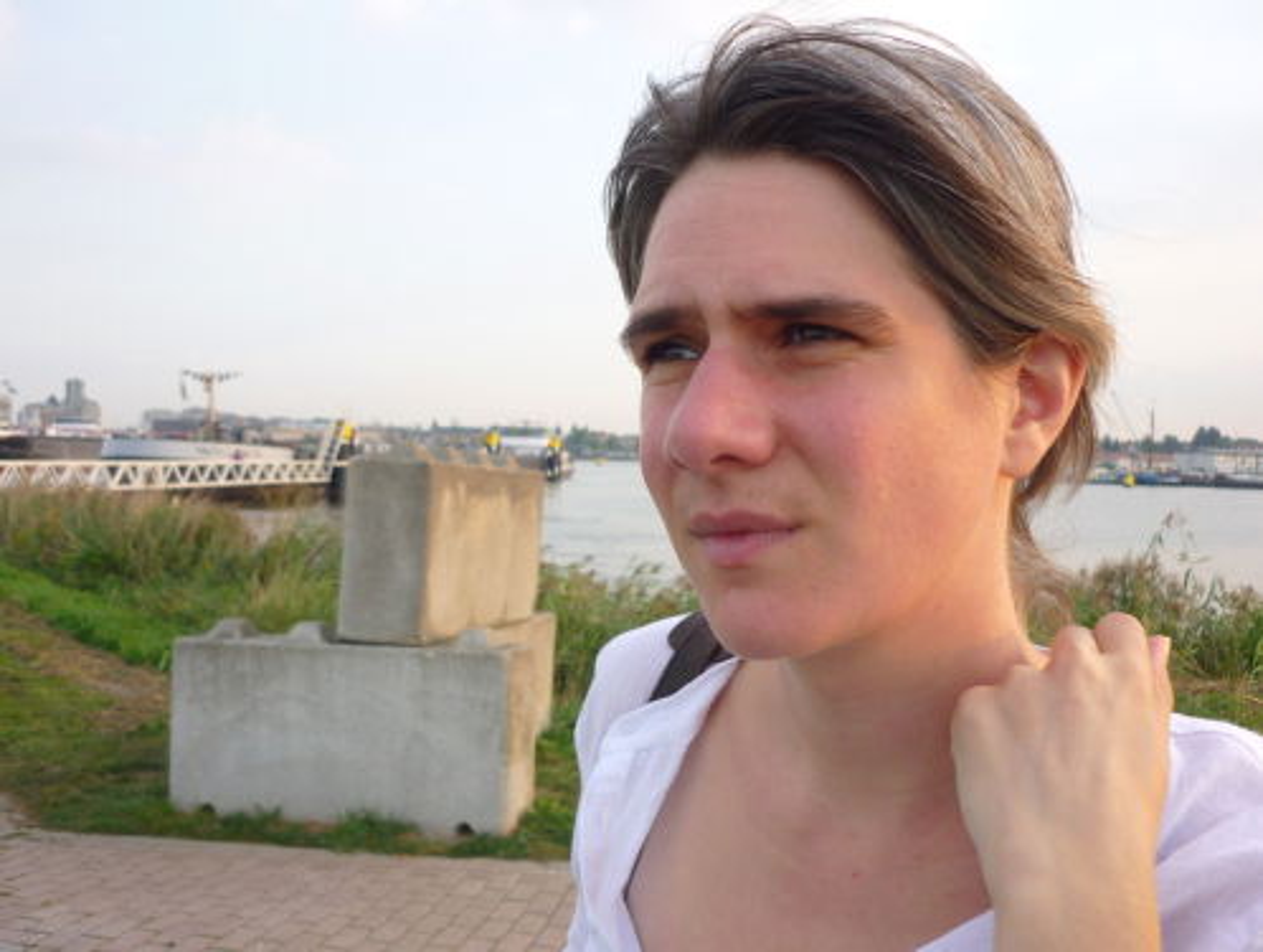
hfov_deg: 55.3
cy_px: 476
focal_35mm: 33
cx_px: 632
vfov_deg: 43.0
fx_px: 1206
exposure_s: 1/160
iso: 80
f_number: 2.8
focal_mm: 5.5
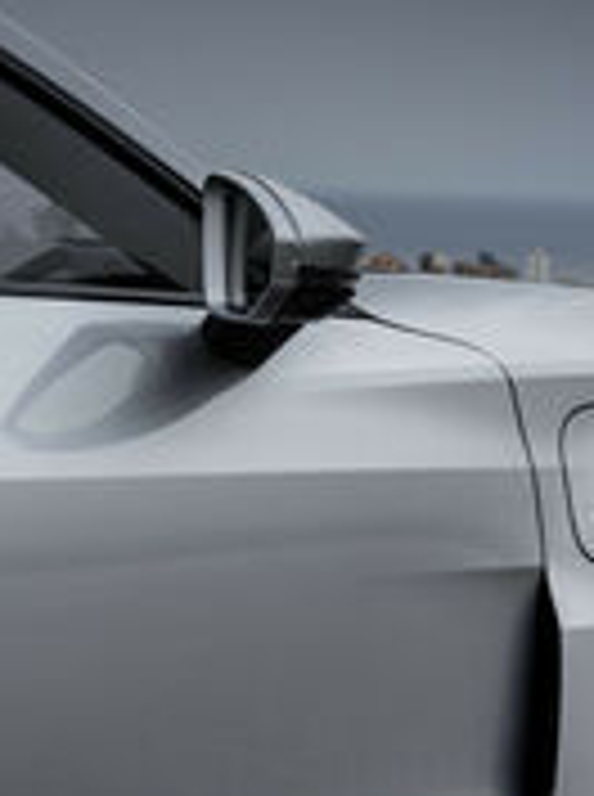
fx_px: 3031
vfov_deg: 14.9
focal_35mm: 132
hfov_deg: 11.1
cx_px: 614
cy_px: 591
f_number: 8
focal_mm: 72
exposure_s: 1/2.5
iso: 200
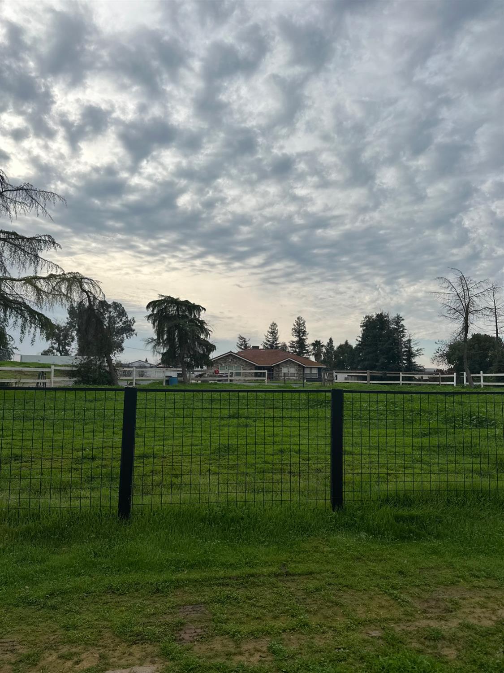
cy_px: 336
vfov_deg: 71.6
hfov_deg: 56.8
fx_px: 466
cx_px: 252
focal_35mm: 24
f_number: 1.78
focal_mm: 6.86
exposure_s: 1/5525
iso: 80
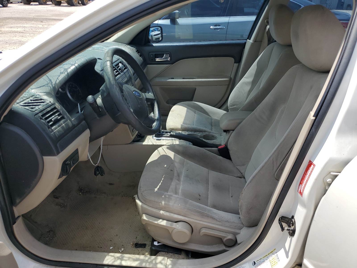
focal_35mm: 26
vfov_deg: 53.1
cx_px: 178
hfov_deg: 67.3
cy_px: 134
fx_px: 268
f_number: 1.5
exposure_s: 1/1667
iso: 50
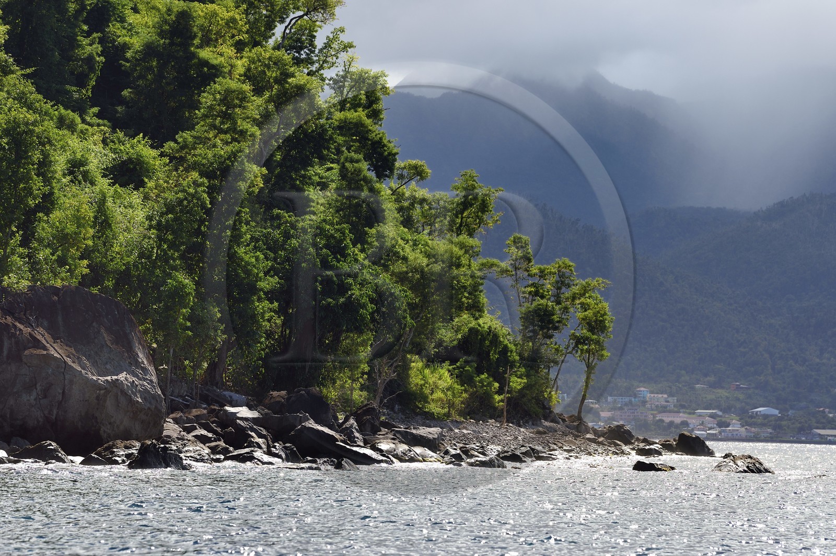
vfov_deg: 8.6
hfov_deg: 12.8
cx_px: 418
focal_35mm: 160
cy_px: 278
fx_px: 3712
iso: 200
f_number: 6.3
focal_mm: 160
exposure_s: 1/800
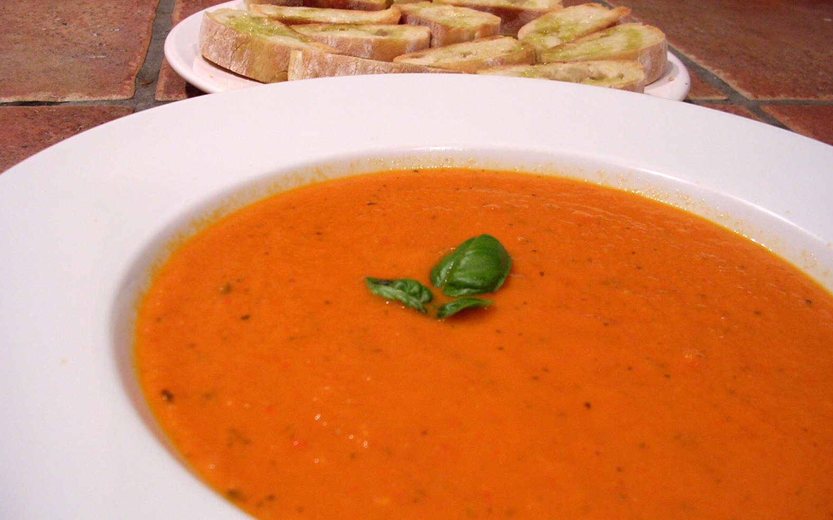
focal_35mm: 41
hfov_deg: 48.2
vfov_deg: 31.2
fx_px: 931
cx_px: 419
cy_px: 254
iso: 122
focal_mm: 5.8
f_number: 2.8
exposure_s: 1/3.6
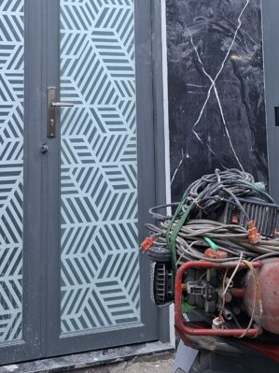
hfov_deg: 24.7
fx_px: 634
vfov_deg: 31.2
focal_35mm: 59
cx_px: 94
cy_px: 36
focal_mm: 5.54
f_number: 1.8
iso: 100
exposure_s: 1/100
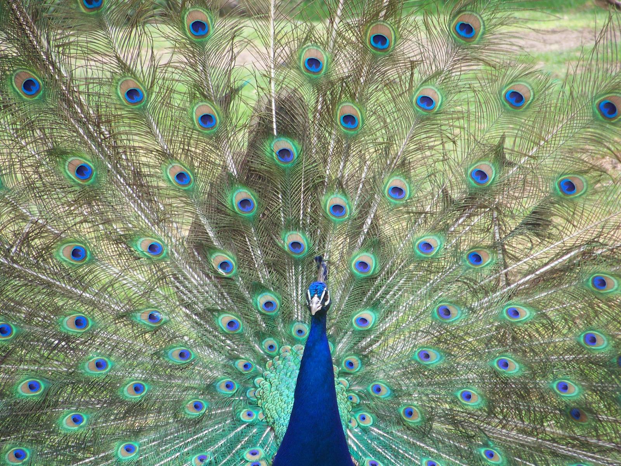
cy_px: 233
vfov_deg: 3.4
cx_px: 310
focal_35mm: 432
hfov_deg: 4.6
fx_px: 7750
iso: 64
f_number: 4.8
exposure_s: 1/100
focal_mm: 70.2
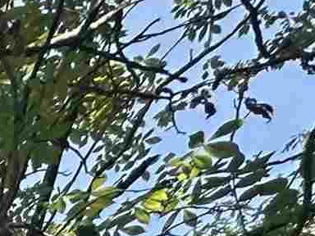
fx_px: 1019
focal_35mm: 112
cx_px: -813
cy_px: 872
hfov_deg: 9.3
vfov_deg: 8.6
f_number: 2.2
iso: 40
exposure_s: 1/523
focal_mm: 2.22
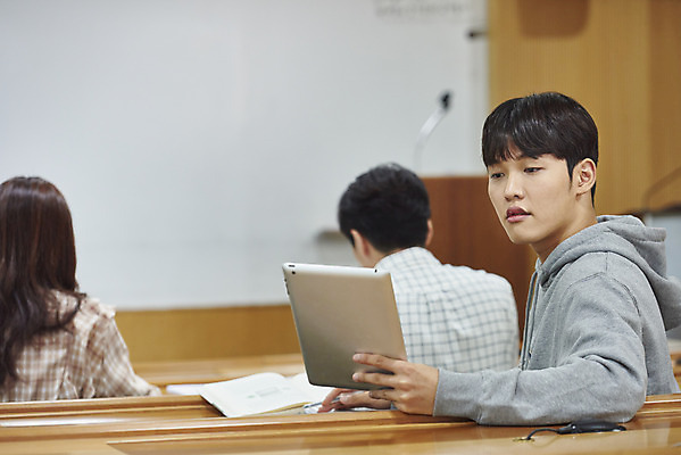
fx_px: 2460
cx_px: 340
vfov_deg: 10.6
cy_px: 228
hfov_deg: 15.8
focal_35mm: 130
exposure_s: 1/200
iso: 1600
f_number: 3.5
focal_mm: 130
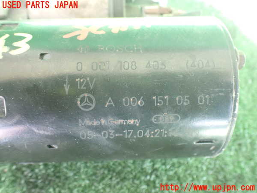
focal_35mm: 30
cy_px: 96
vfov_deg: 46.8
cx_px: 128
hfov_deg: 60.0
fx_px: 223
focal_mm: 5.4
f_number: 2.3
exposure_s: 1/40
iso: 800
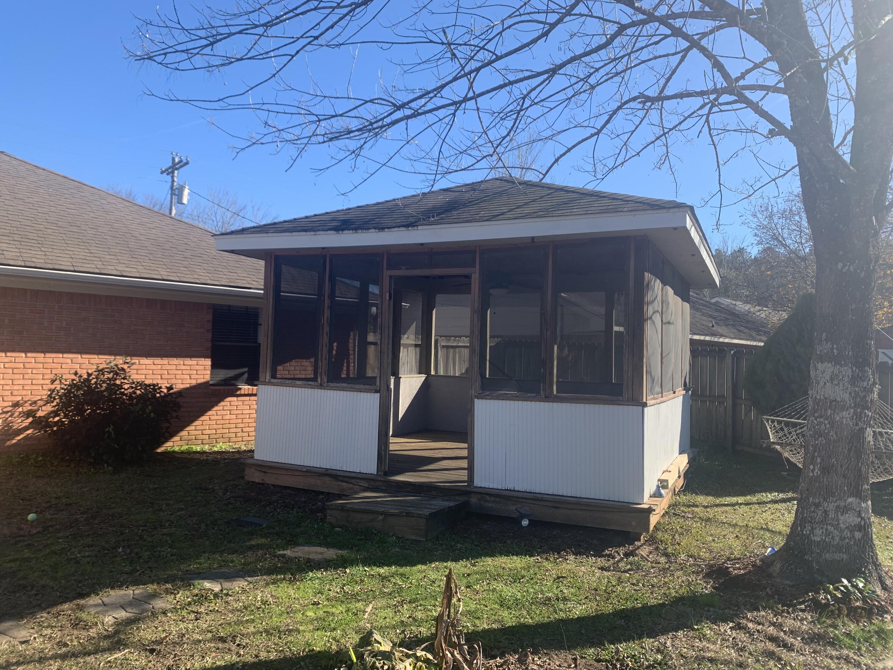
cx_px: 446
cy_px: 335
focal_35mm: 26
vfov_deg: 53.1
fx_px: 671
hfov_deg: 67.3
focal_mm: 4.25
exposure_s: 1/1136
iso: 25
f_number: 1.8
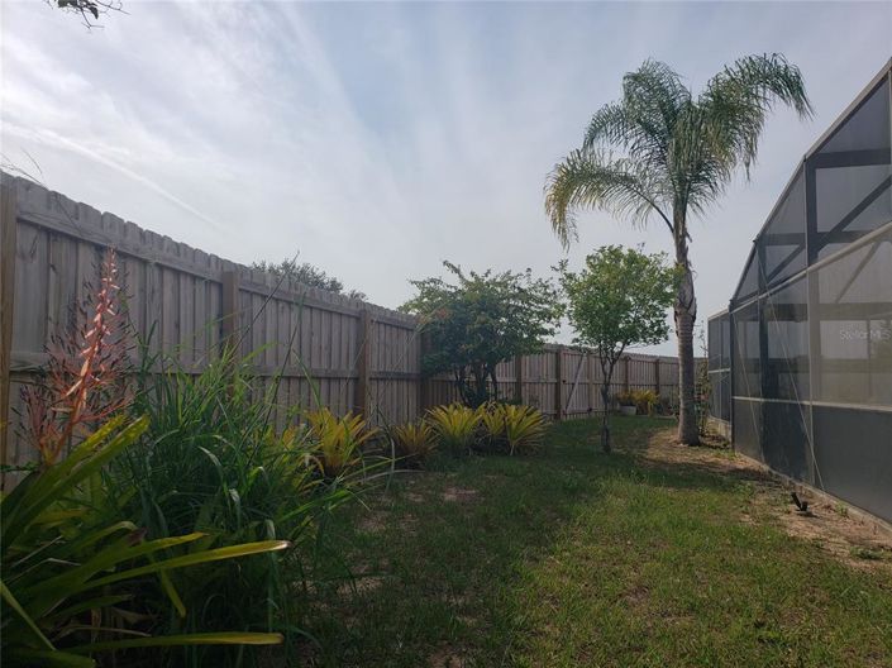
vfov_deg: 53.0
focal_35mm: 26
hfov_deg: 67.3
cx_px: 446
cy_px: 334
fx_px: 670
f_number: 2.4
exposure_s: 1/2913
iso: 50
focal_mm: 4.3
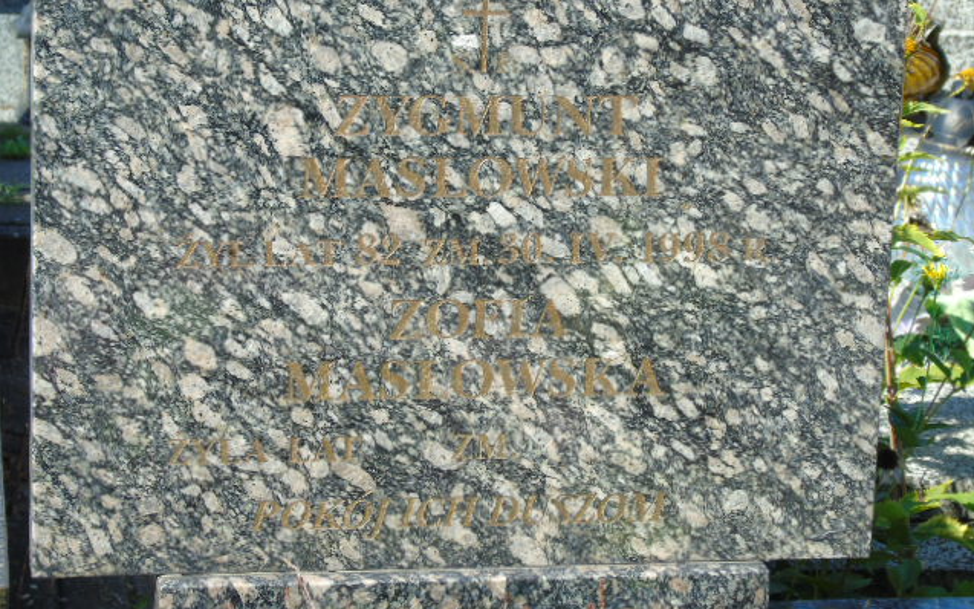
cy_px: 257
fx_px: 3052
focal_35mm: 115
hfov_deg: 18.1
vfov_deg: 11.4
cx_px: 488
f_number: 4.4
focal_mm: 19
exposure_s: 1/250
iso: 80
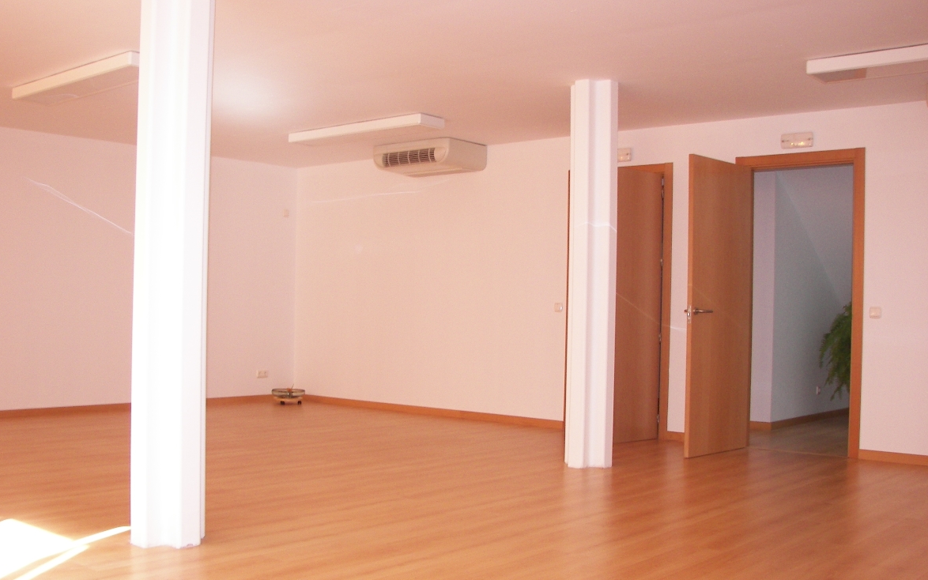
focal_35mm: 39
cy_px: 326
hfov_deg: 50.4
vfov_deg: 32.7
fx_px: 986
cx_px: 458
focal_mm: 6
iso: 100
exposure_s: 1/30
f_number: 2.8
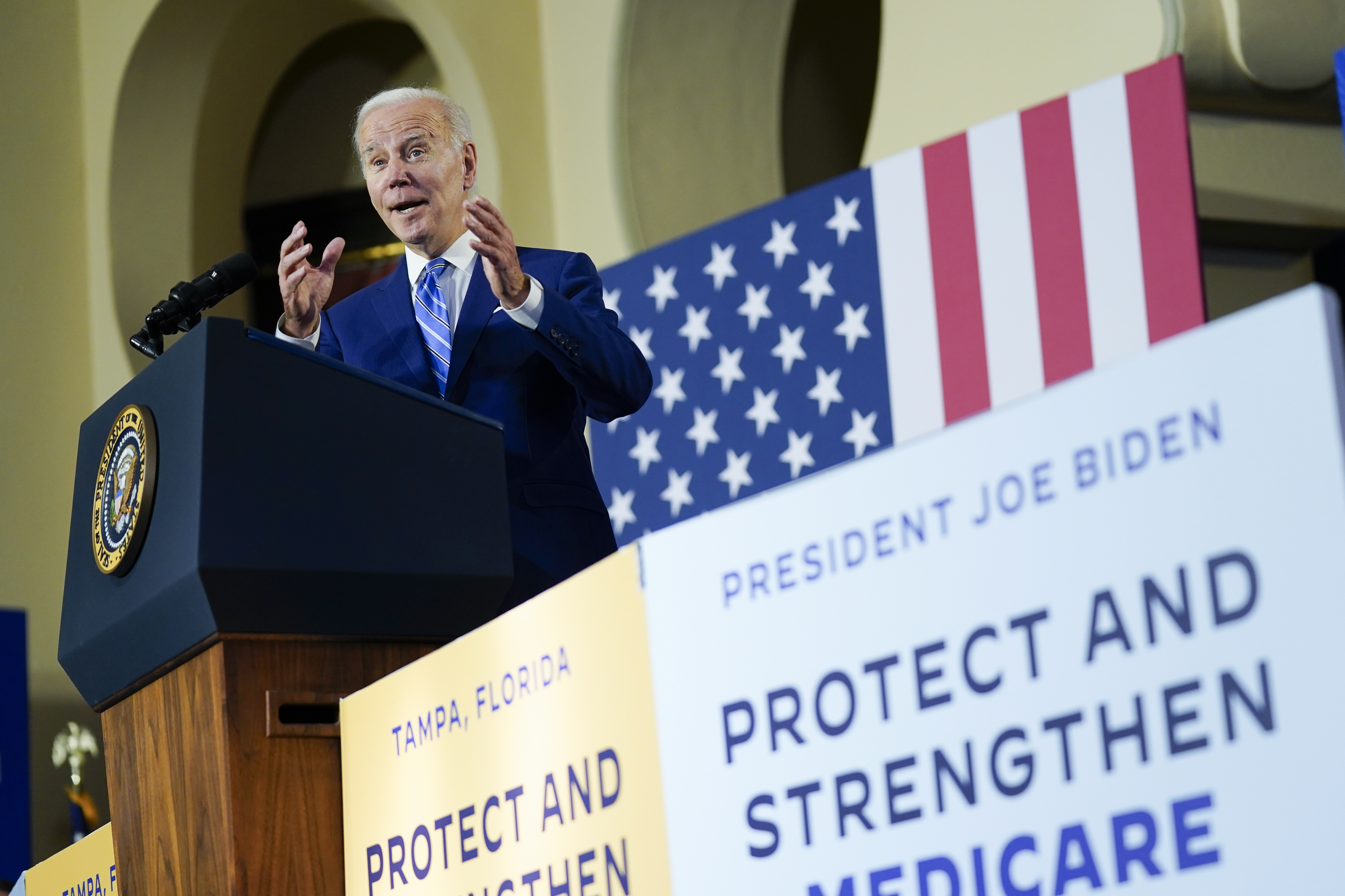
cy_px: 481
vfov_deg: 14.0
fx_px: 3661
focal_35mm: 98
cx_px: 705
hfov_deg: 20.8
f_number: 2.8
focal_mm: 90
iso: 1600
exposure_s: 1/500
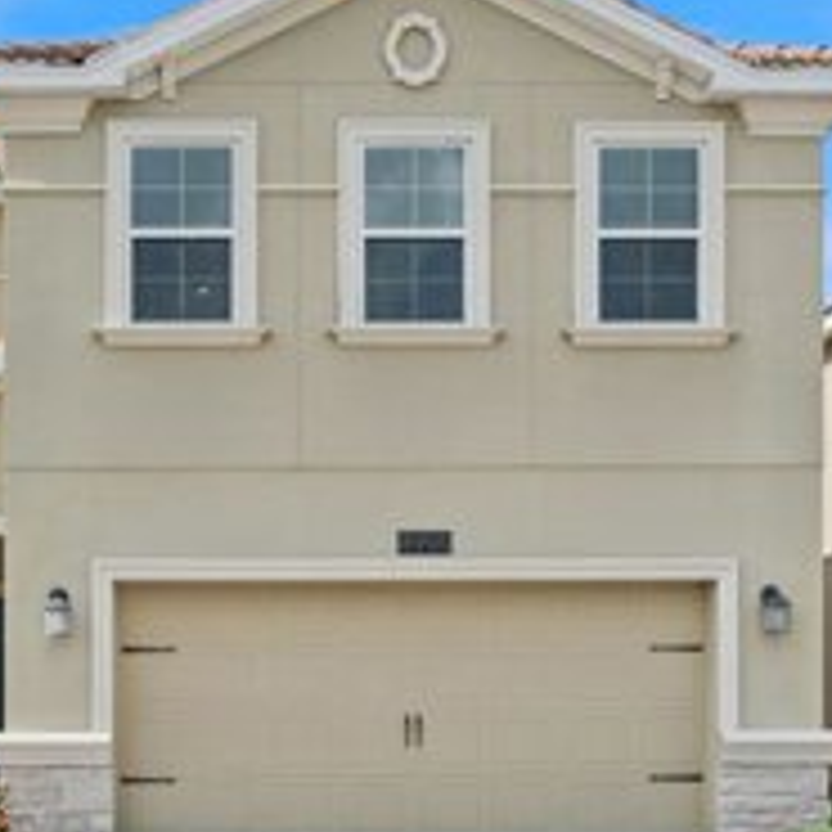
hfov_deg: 30.8
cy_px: 387
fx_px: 1496
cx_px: 261
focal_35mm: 55
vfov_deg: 31.1
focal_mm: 20
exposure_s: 1/160
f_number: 11
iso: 100
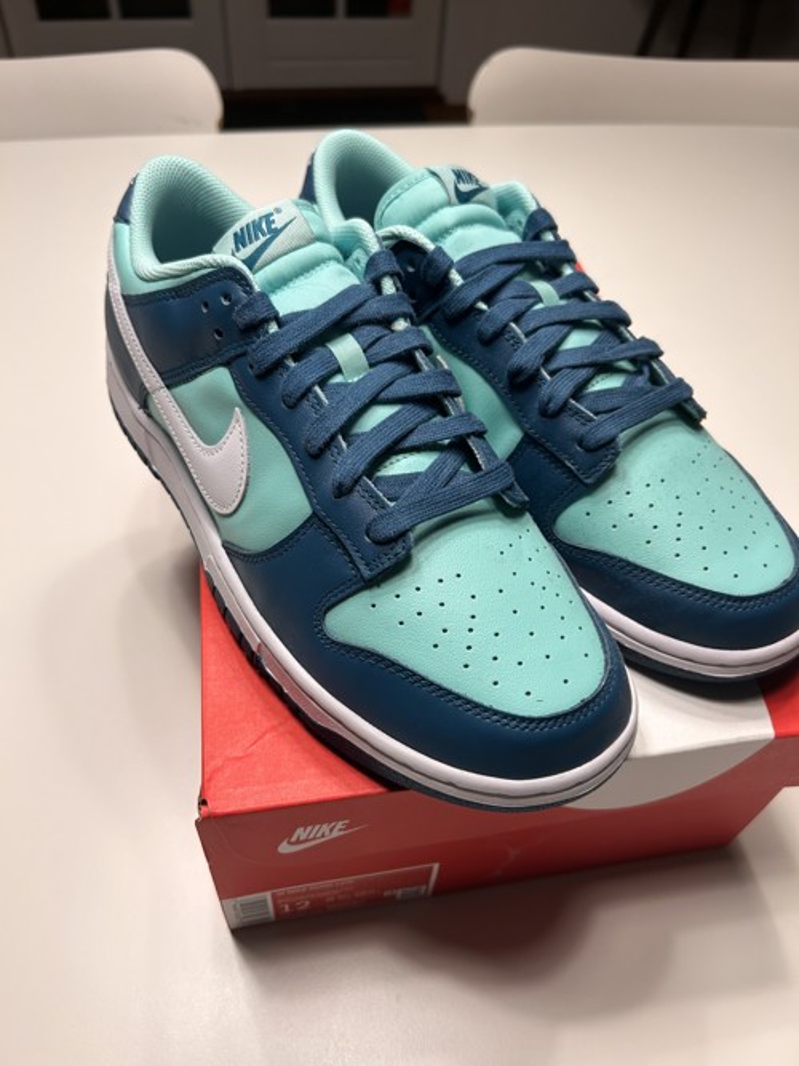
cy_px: 533
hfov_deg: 53.0
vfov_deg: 67.3
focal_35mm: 26
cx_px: 400
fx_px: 800
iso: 100
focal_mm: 5.7
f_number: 1.5
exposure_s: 1/100
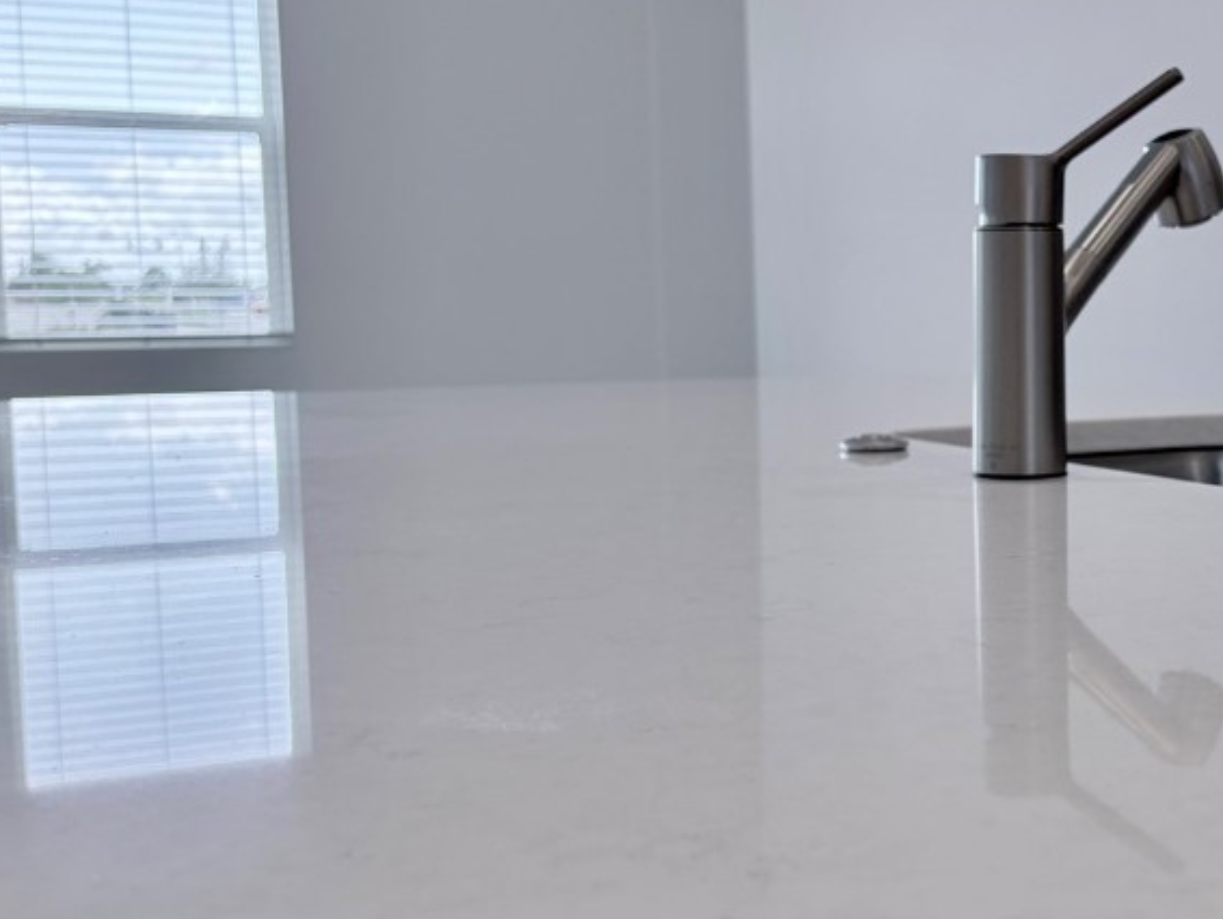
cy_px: 441
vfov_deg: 30.9
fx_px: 1661
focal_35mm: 47
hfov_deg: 38.2
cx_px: 1059
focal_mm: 5.96
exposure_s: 1/255
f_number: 1.6
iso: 64
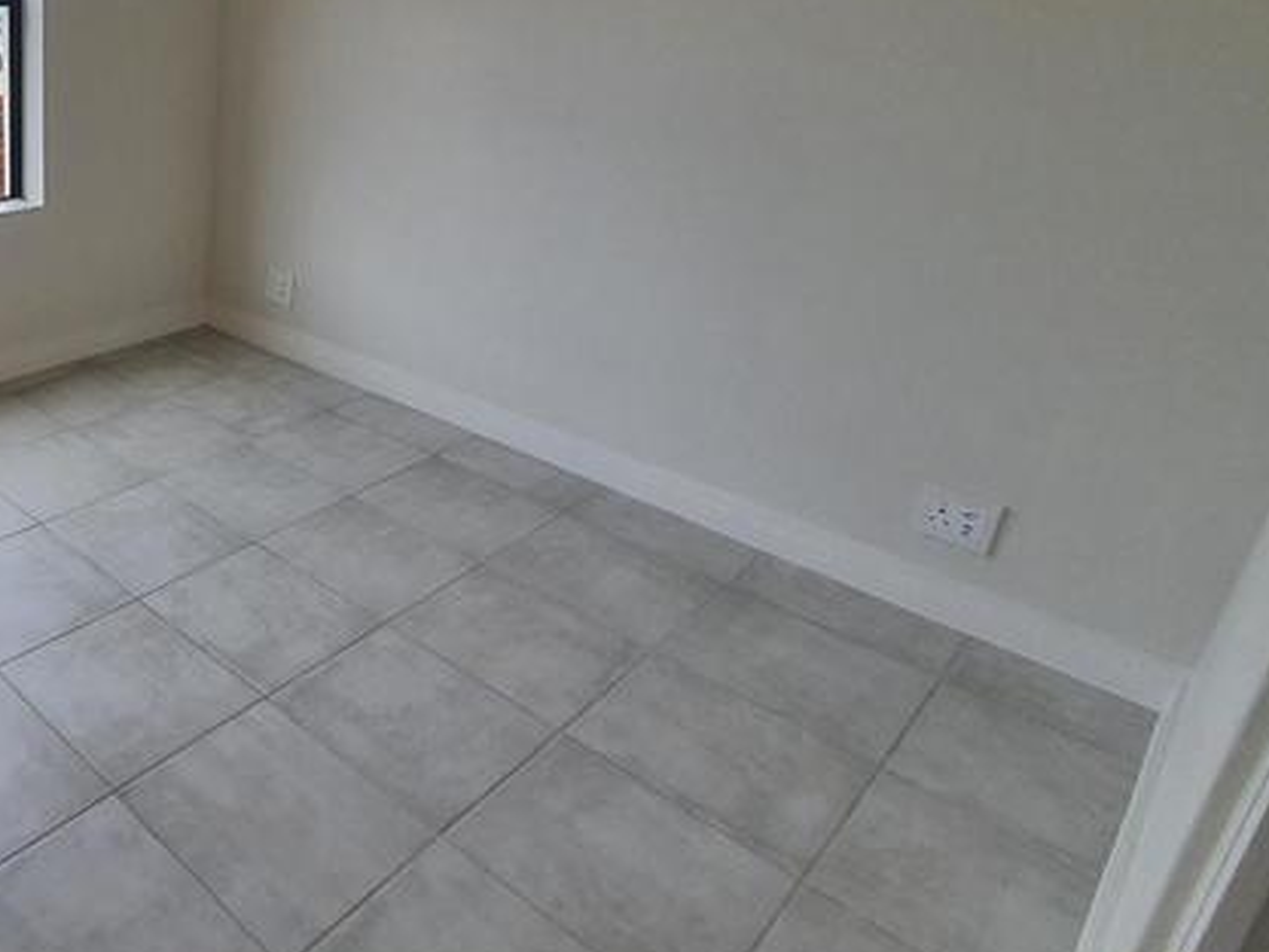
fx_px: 916
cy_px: 250
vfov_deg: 52.7
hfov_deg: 57.0
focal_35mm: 25
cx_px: 70
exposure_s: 1/190
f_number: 2.2
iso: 50
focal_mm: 1.74
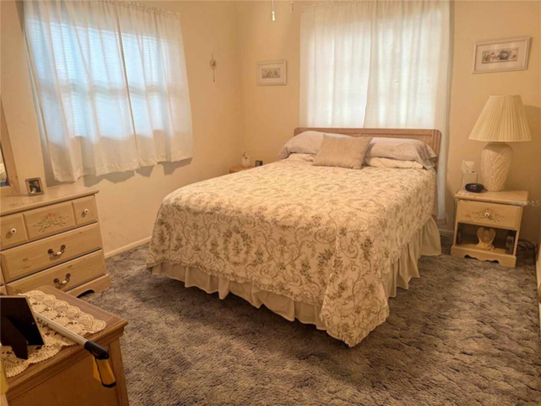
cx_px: 270
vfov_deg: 56.8
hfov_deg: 71.6
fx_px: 375
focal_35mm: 24
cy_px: 203
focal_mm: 6.76
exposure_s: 1/60
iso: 200
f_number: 1.78
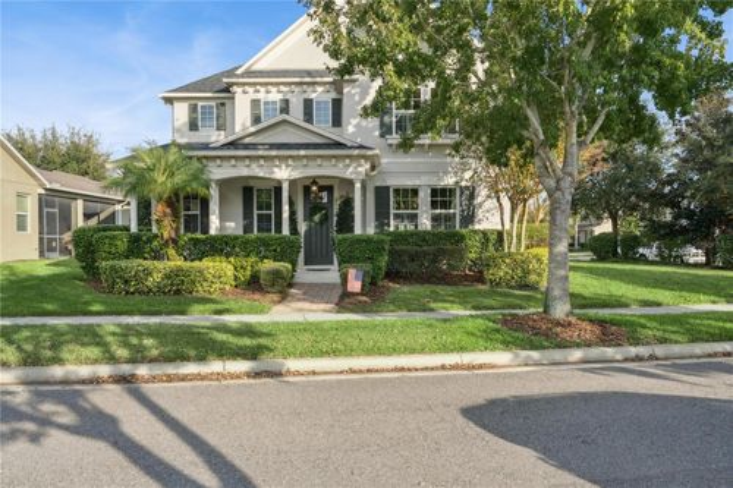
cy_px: 244
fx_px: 539
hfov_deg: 68.4
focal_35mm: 26
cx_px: 366
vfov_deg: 48.7
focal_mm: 26.5
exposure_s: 1/1600
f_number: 10
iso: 1600
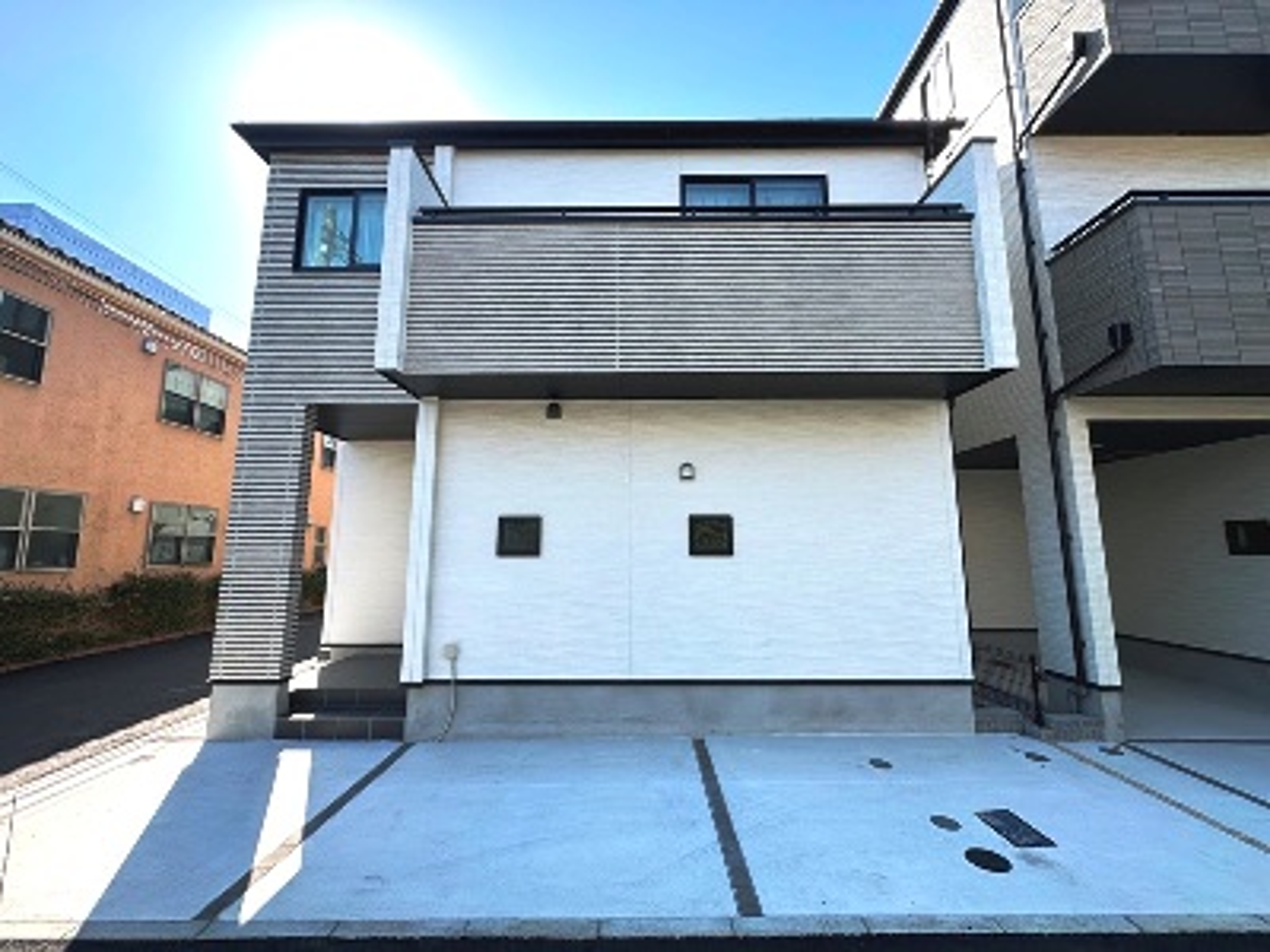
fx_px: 514
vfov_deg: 85.7
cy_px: 476
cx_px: 635
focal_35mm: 14
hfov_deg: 102.1
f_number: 2.2
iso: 40
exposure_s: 1/609
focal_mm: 2.22
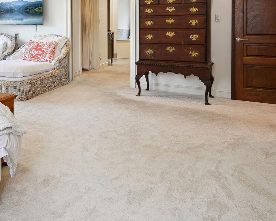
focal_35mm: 37
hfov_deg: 45.4
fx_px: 302
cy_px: 29
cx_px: 39
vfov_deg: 37.9
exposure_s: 1/13
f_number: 9
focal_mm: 17
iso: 200
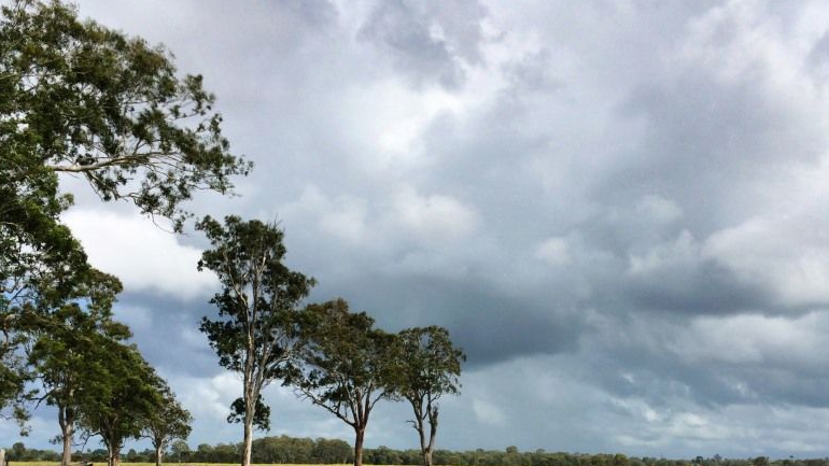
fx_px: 923
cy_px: 411
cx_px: 444
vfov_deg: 27.4
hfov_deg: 48.3
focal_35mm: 42
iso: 40
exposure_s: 1/13699
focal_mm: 4.15
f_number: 2.2
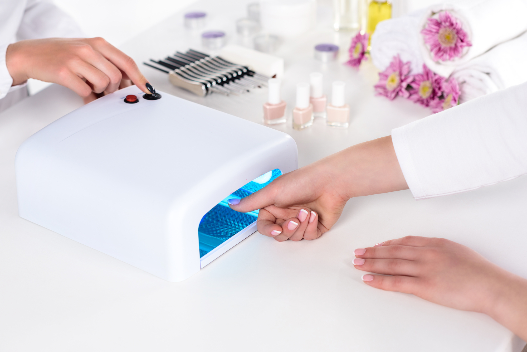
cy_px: 176
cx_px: 264
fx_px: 1245
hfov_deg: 23.9
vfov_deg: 16.1
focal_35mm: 85
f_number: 4
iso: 100
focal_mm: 85
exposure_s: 1/160
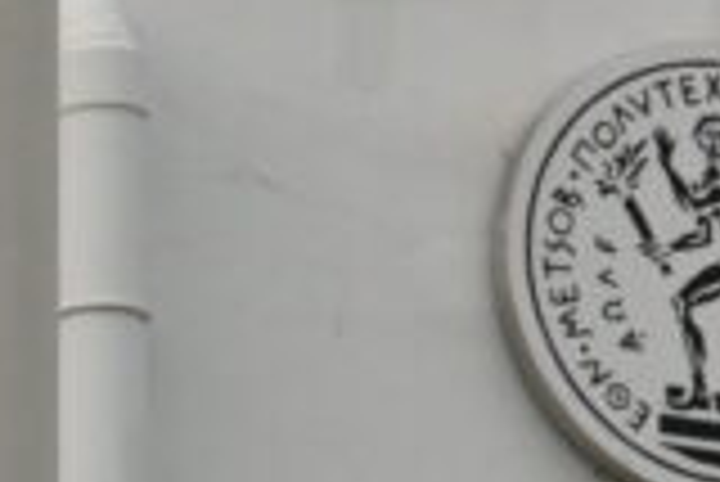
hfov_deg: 5.5
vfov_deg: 3.8
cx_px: 1926
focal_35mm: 359
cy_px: -743
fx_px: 7186
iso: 400
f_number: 9
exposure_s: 1/800
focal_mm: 32.5
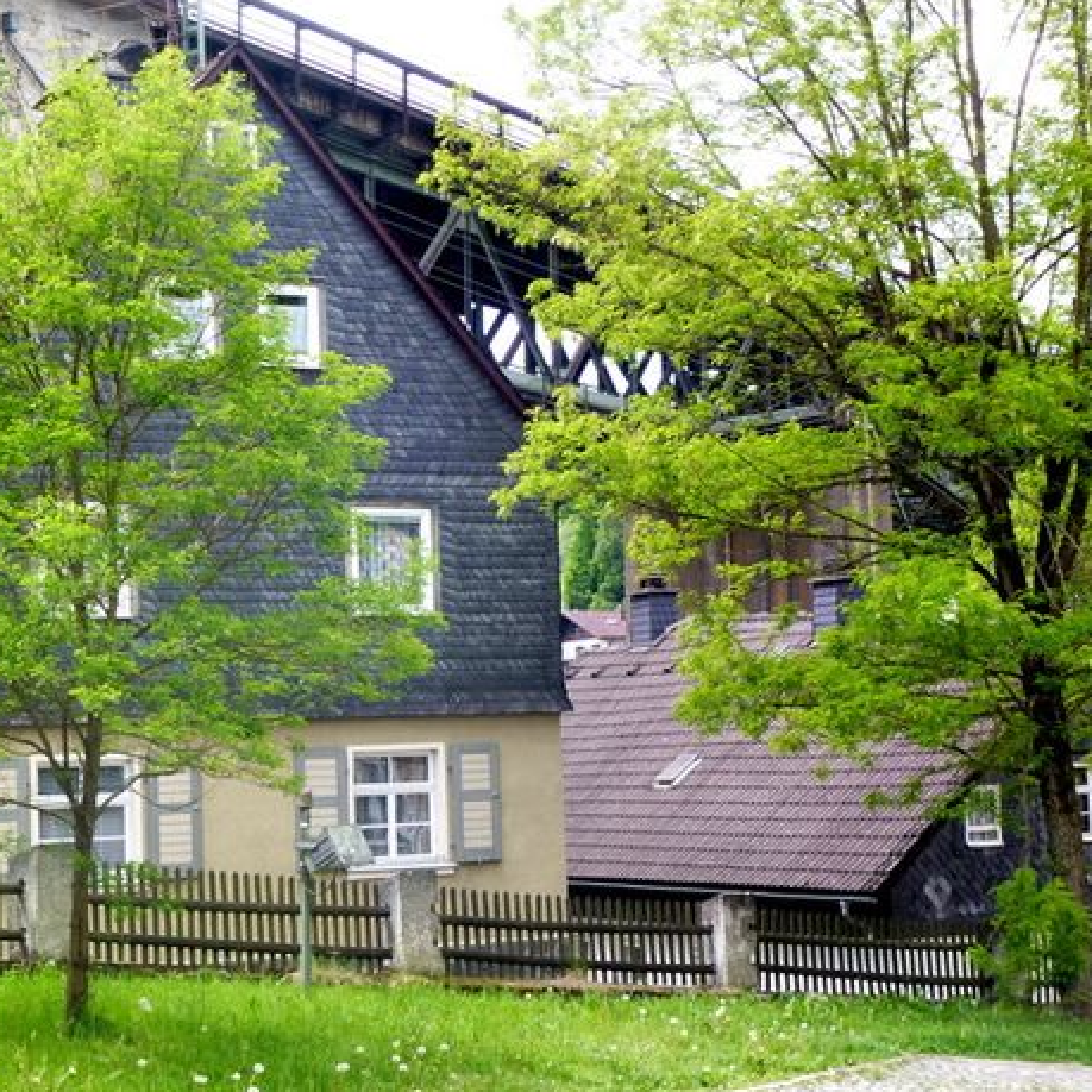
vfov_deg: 25.4
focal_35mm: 68
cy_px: 548
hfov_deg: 25.3
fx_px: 2427
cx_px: 402
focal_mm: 10.1
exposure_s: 1/100
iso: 160
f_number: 4.4
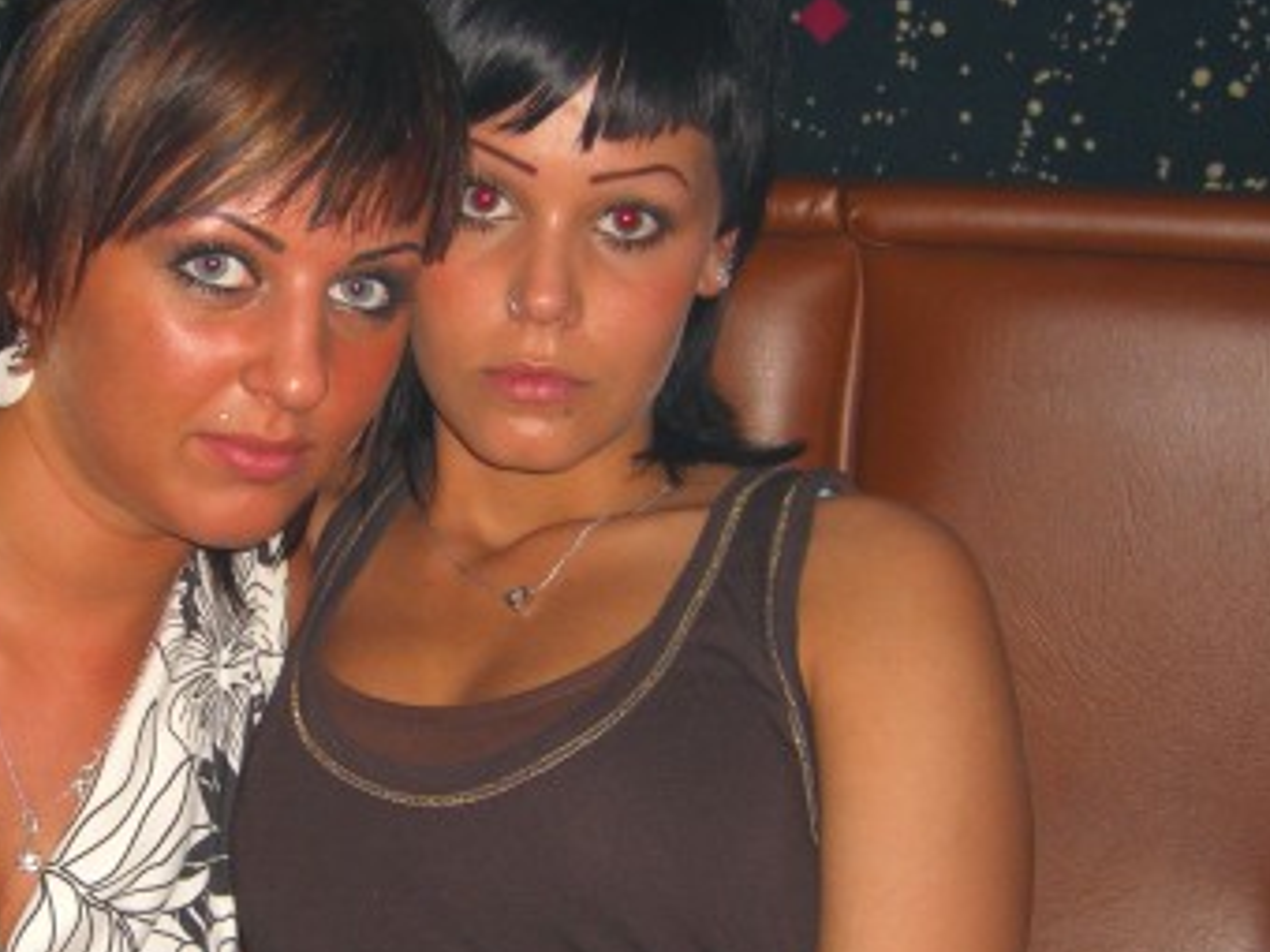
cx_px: 284
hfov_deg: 28.4
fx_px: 2458
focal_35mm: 67
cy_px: 590
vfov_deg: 21.9
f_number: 2.8
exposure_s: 1/60
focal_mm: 7.9
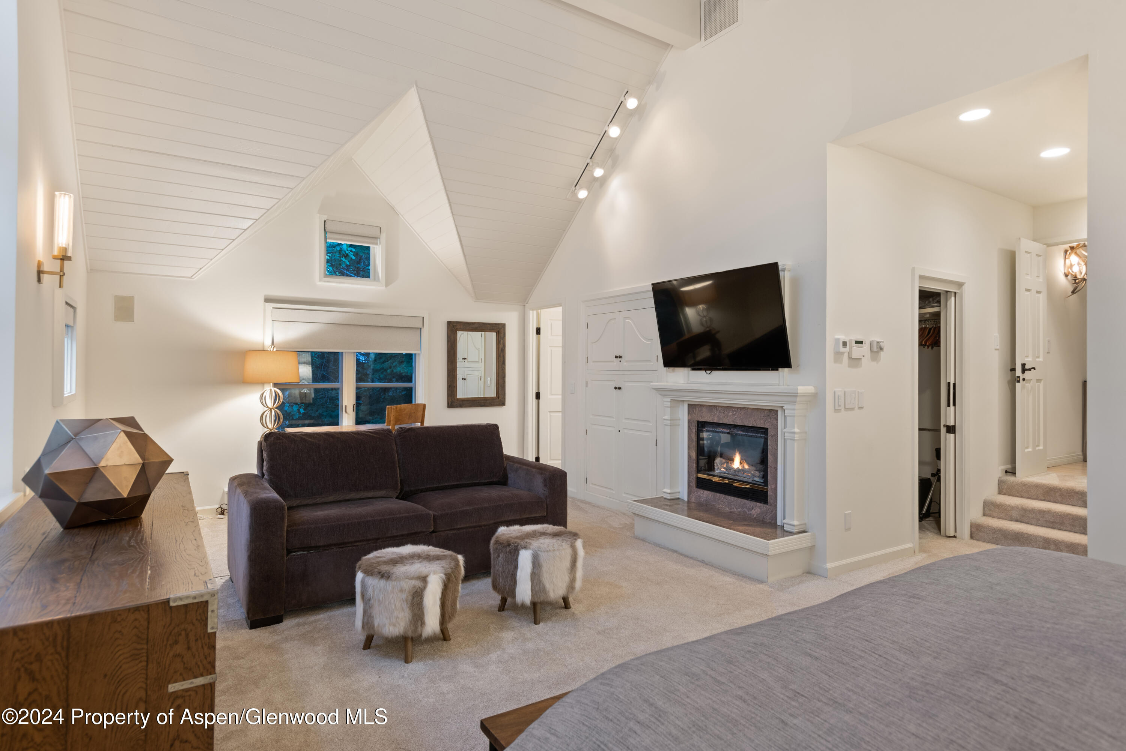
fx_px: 626
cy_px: 376
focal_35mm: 20
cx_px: 563
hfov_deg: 84.0
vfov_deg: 62.0
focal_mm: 20
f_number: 7.1
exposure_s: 1.3
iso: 500
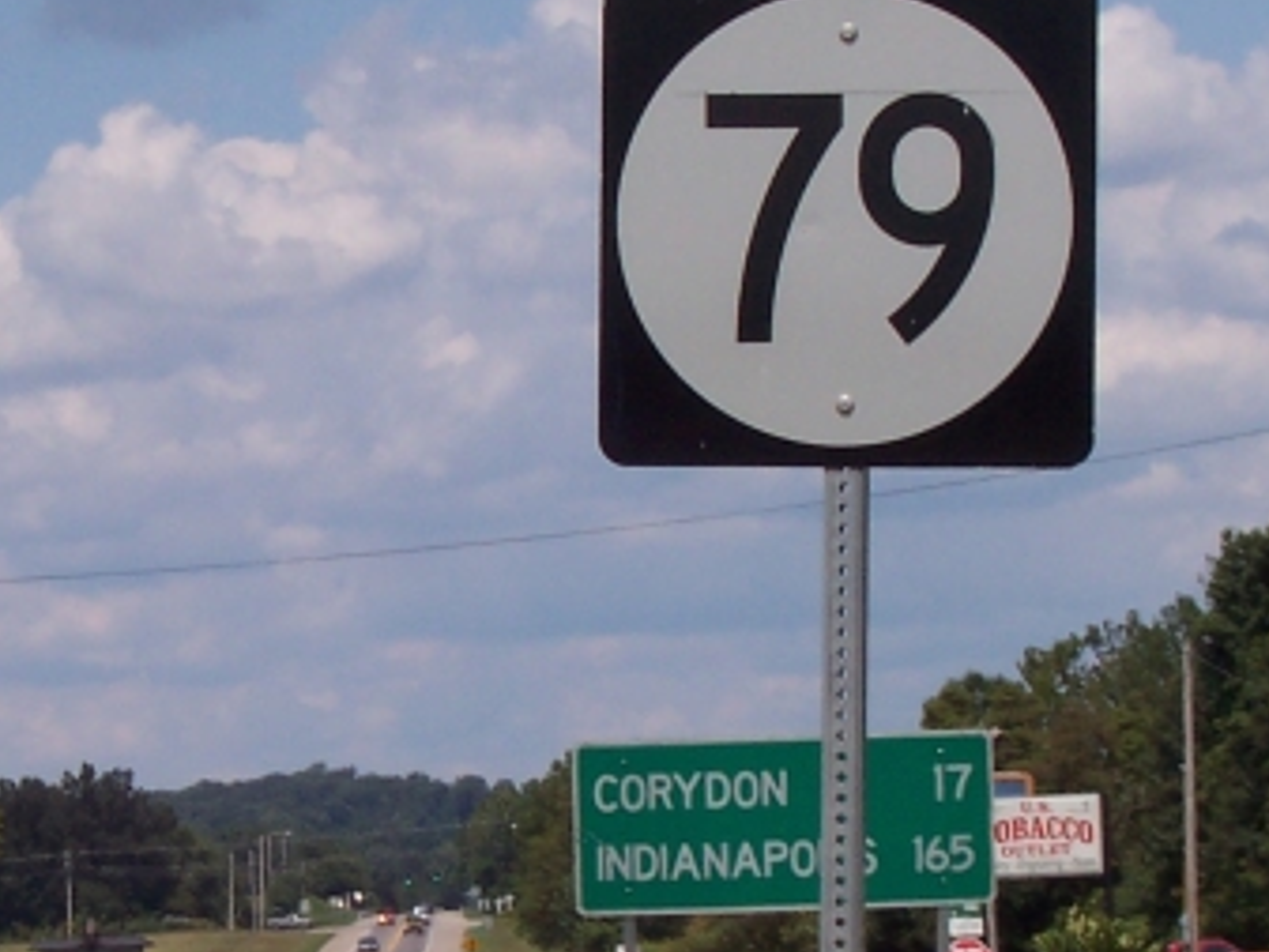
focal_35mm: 204
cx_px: 222
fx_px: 7481
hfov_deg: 9.7
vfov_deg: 7.3
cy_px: 623
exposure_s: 1/500
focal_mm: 13.5
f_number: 8
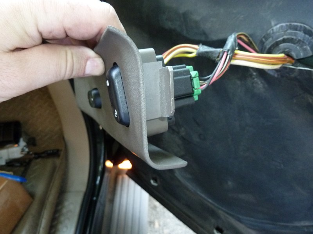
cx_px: 156
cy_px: 117
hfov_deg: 69.4
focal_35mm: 25
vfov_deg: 54.9
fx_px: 226
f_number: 3.3
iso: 400
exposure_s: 1/30
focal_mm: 4.1
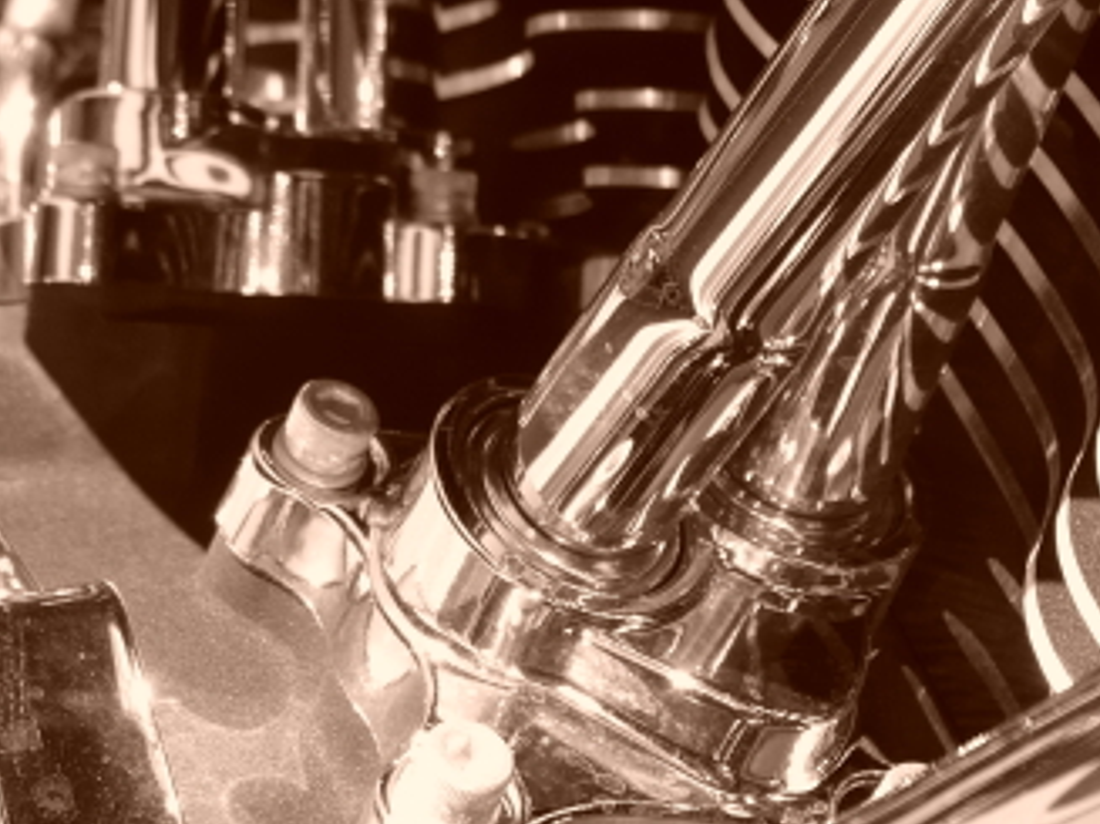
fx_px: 2859
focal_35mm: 90
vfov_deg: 16.2
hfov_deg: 21.6
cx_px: 824
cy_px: 94
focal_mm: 7.9
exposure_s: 1/320
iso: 100
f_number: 3
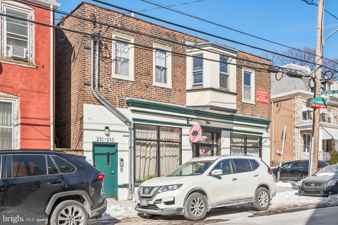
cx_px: 169
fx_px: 338
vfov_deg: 36.9
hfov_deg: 53.1
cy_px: 112
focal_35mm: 36
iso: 250
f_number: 8
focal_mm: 24
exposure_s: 1/800
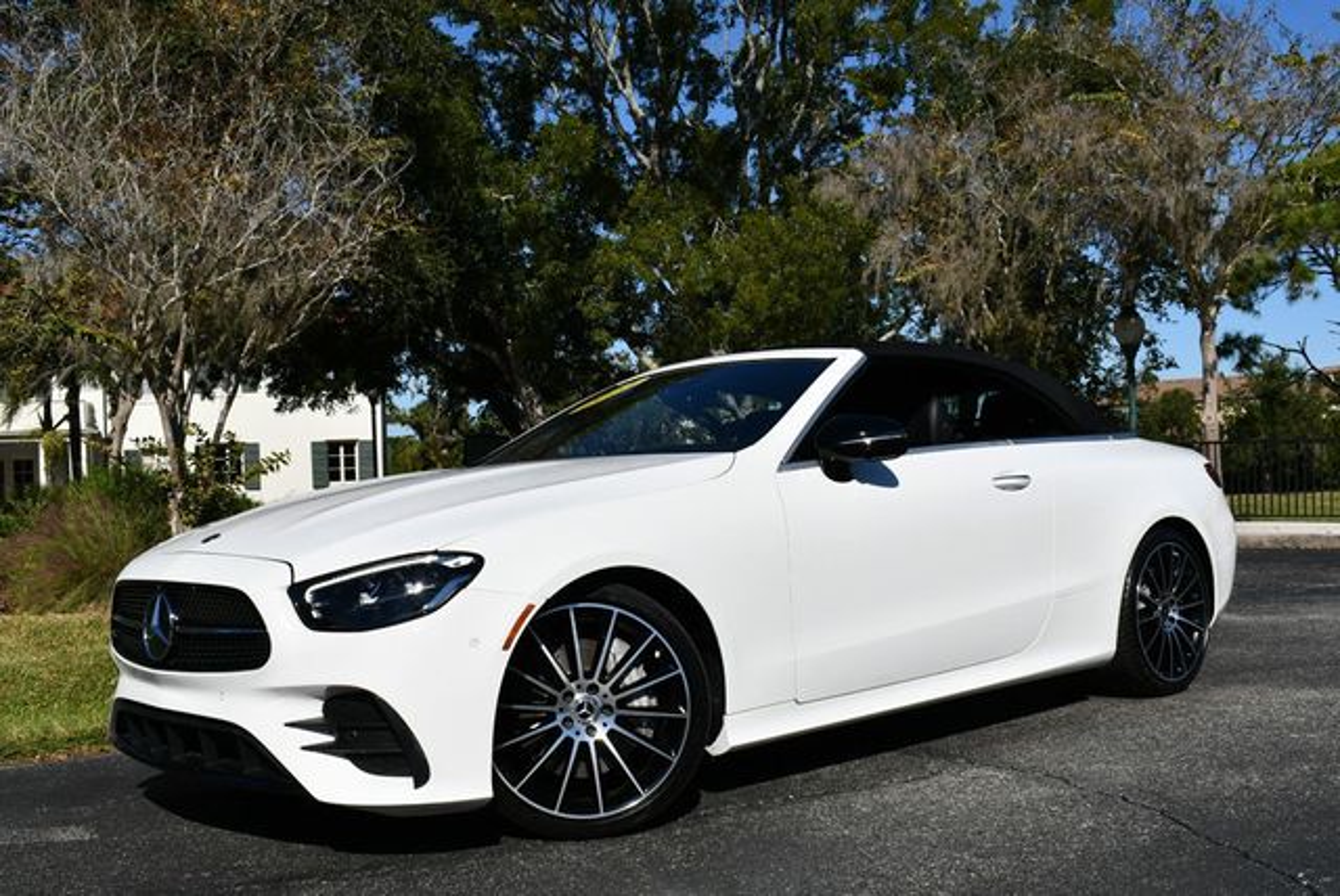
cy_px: 448
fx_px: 1490
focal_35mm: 40
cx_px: 670
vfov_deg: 33.5
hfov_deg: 48.4
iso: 100
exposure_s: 1/400
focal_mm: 20
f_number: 10
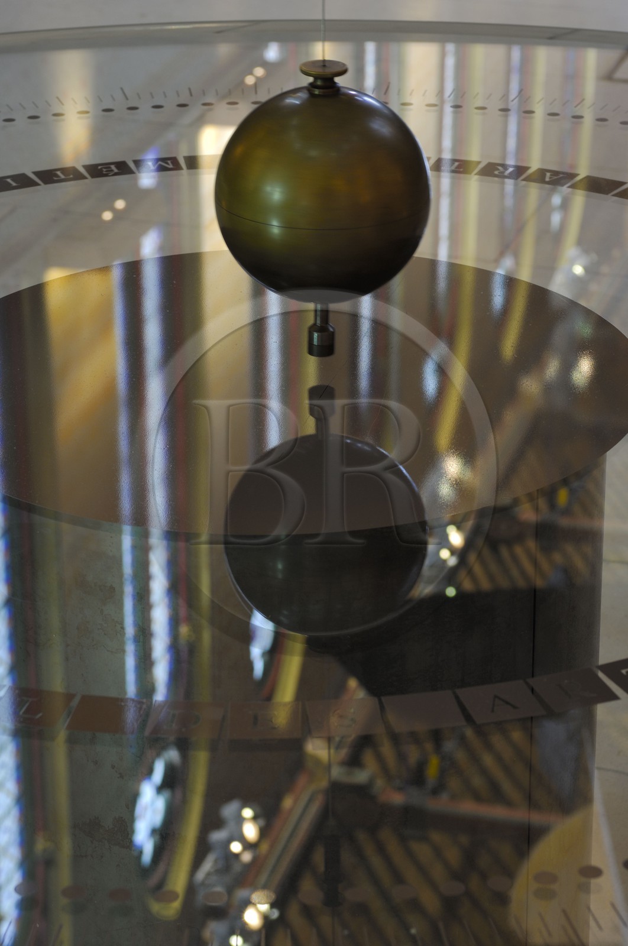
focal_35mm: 105
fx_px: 2756
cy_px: 473
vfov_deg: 19.5
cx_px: 314
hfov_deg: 13.0
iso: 100
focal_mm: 70
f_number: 8
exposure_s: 1.5
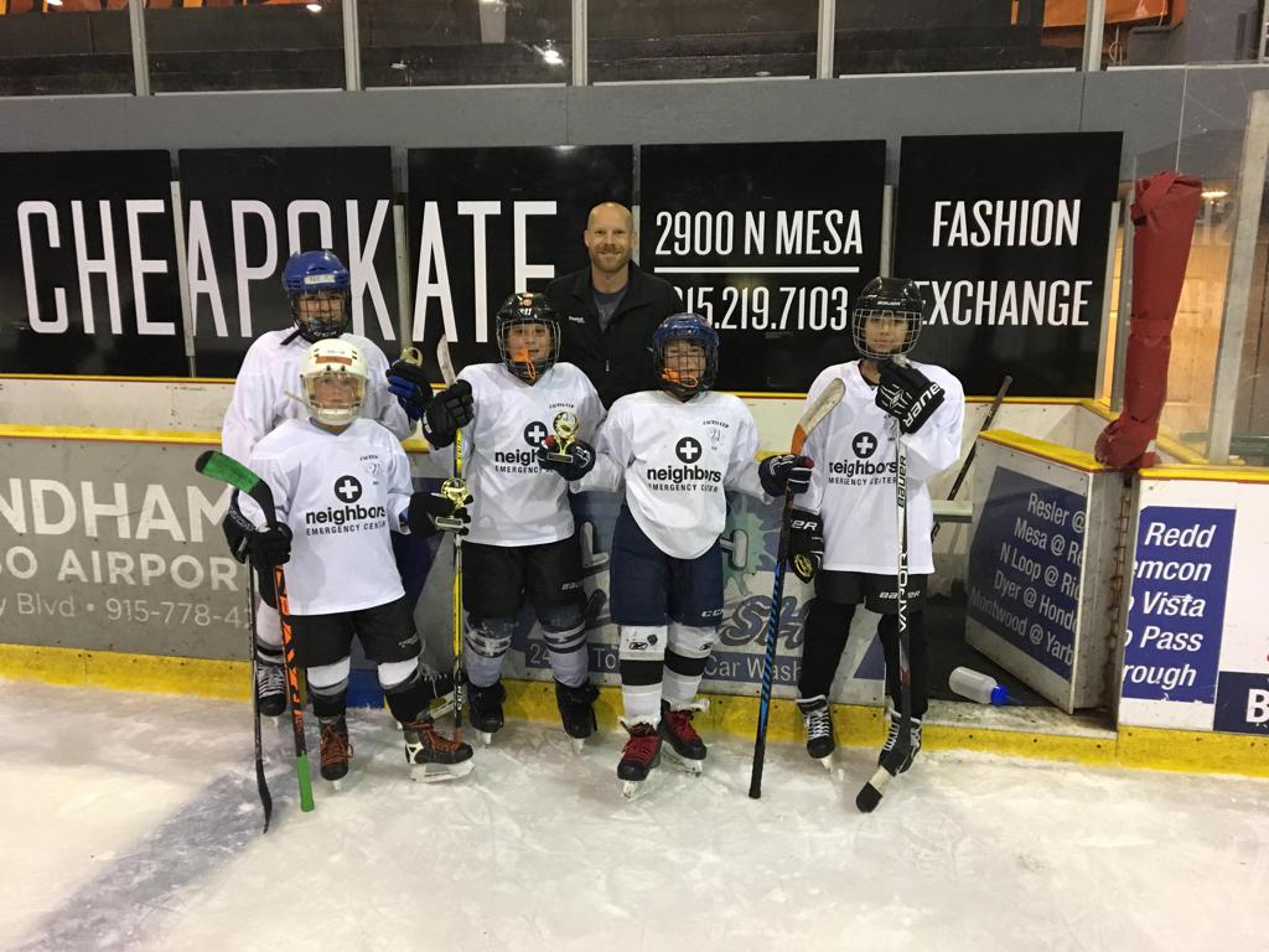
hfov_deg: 61.7
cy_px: 476
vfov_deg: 48.2
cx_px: 634
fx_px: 1063
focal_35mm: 29
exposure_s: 1/30
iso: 200
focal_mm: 4.15
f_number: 2.2
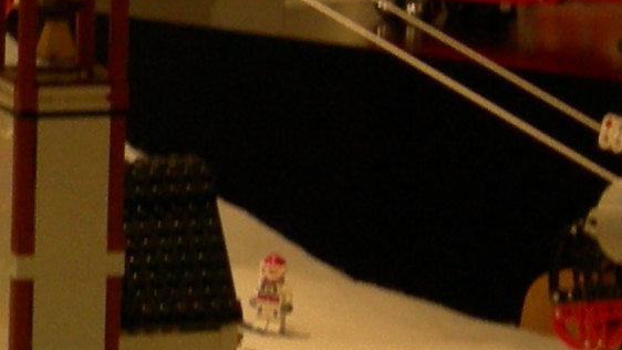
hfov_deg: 9.4
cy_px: 71
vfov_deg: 5.5
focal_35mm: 221
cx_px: -452
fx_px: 3645
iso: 188
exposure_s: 1/31.6
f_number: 2.9
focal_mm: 9.1
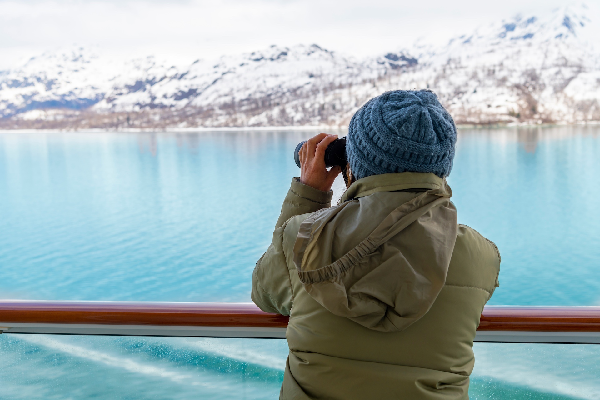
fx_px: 800
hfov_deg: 41.1
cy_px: 200
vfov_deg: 28.1
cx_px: 300
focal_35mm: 48
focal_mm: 48
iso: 64
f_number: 6.3
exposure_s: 1/320
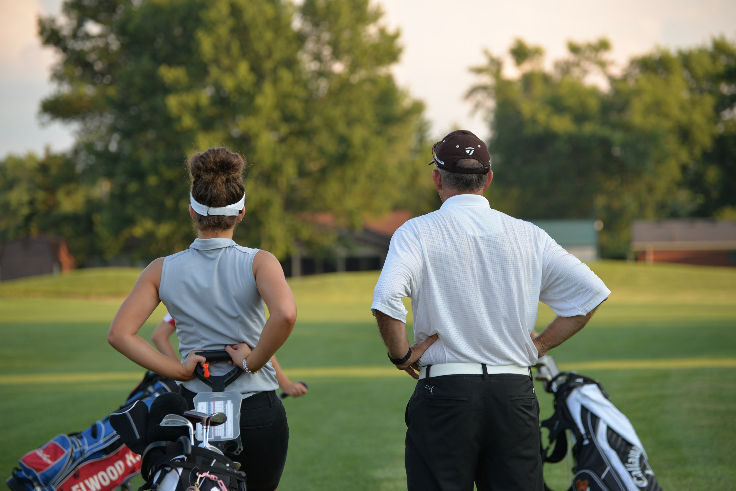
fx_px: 3170
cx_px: 368
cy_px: 246
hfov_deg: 13.2
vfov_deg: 8.9
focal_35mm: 155
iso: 320
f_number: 5
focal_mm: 155
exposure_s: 1/400
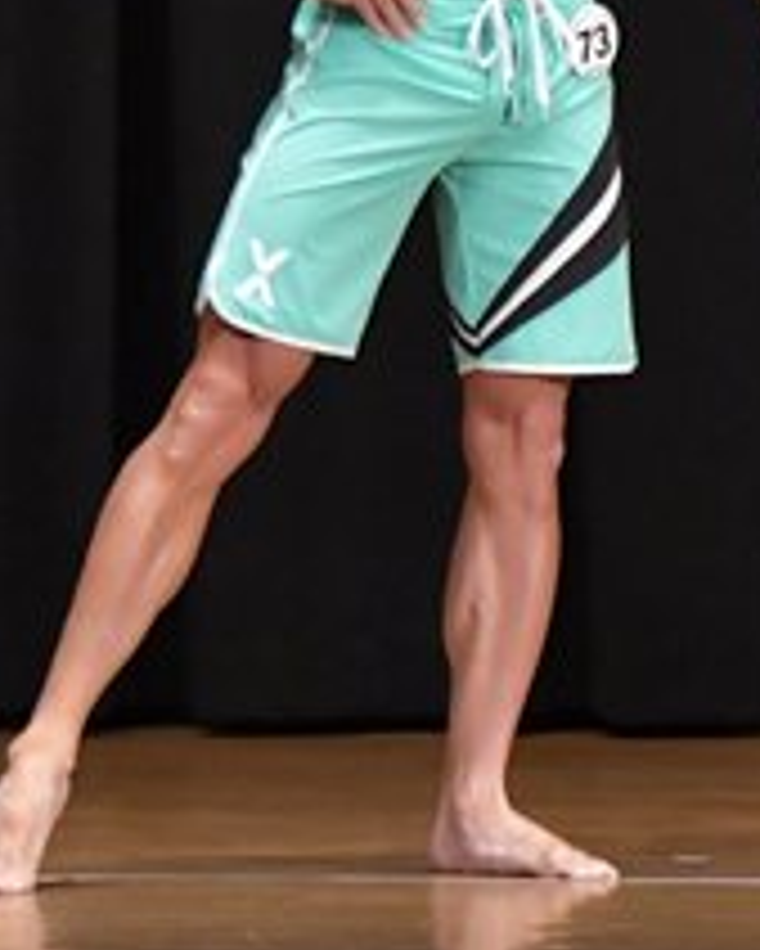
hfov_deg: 2.2
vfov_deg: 2.8
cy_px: 207
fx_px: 19527
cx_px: 1378
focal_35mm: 695
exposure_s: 1/400
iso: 6400
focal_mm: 135
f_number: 5.6
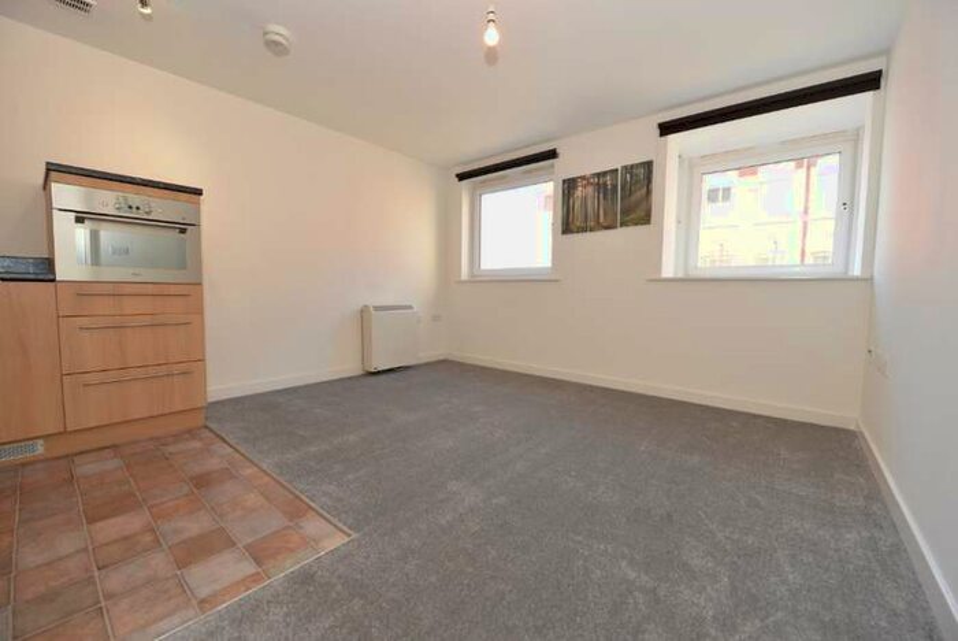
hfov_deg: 104.2
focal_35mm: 14
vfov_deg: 81.3
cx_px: 479
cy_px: 320
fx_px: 373
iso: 200
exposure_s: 1/80
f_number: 4.5
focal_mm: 14
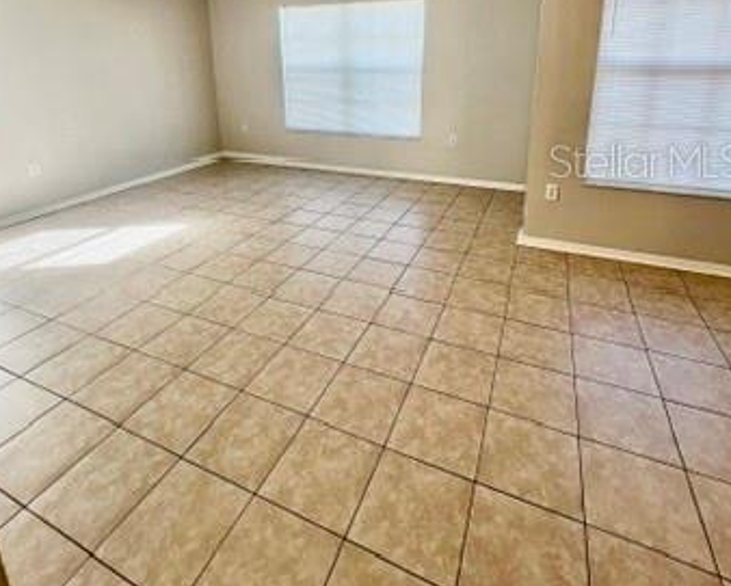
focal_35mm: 18
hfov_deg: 86.3
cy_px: 160
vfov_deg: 69.9
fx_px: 390
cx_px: 363
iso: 64
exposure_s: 1/120
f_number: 1.8
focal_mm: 1.57
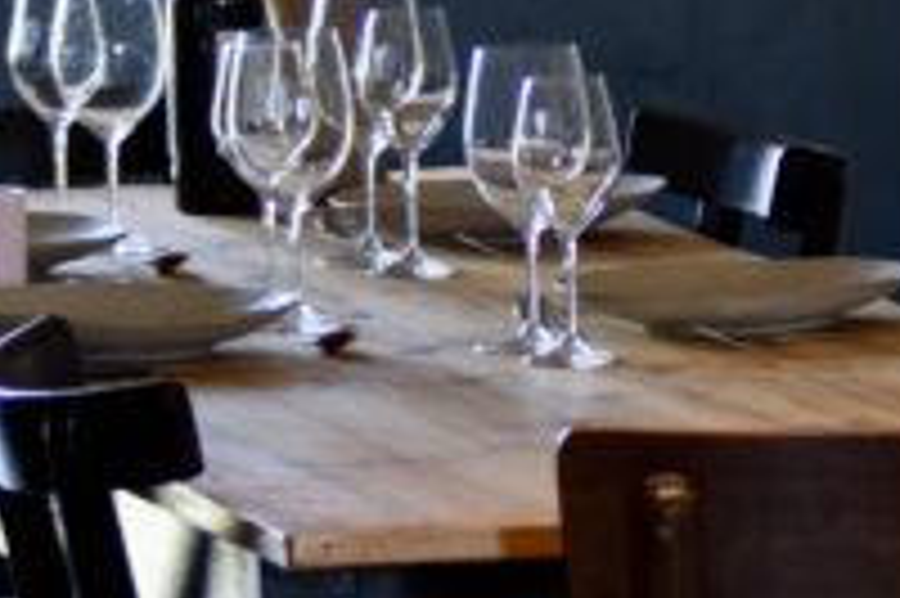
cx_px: 788
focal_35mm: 403
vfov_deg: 3.4
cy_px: -261
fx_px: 10066
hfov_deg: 5.1
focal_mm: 70
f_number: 4
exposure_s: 1/60
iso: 1000
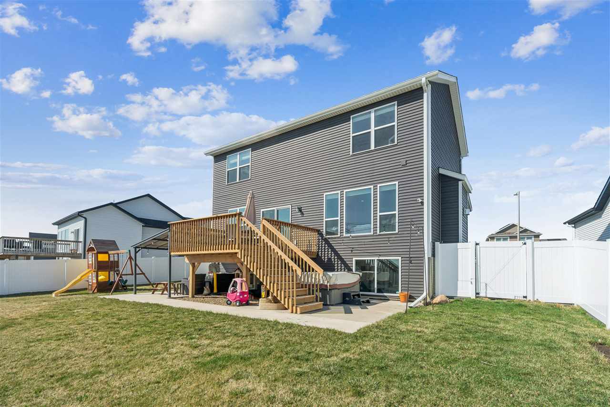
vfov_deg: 73.7
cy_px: 204
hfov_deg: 96.7
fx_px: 271
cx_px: 305
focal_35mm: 16
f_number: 10
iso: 400
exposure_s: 1/400
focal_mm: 16
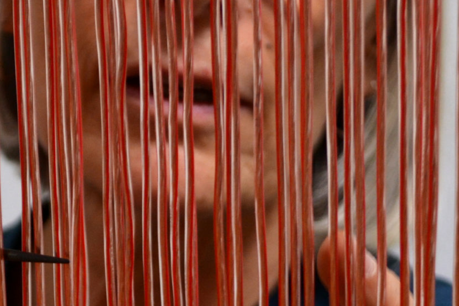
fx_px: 2359
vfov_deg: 7.4
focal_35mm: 185
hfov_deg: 11.0
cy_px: 107
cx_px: -22
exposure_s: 1/30
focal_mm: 40
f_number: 5.3
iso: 400
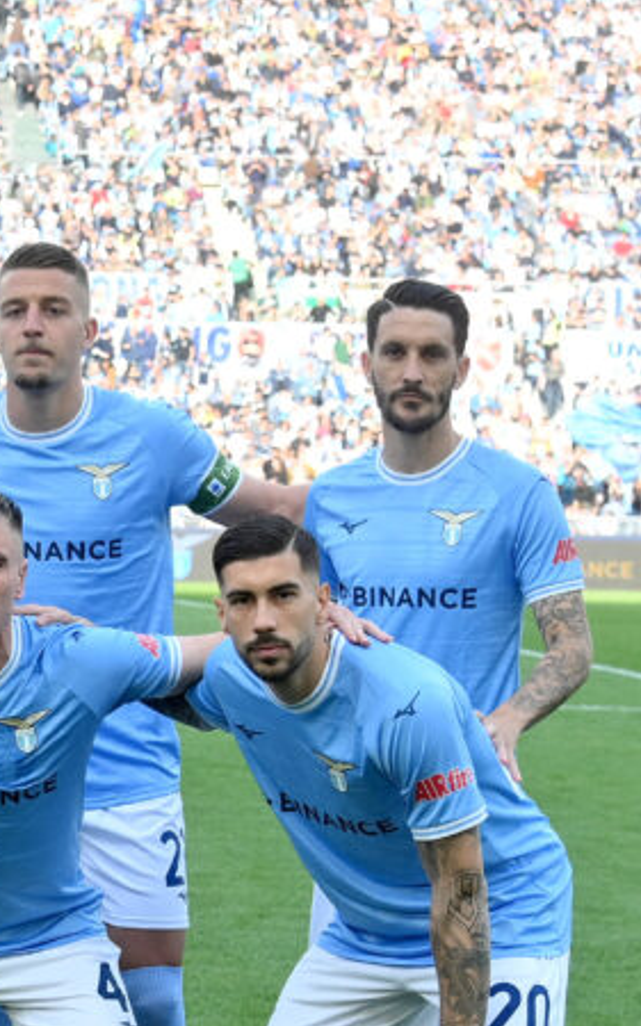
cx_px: -417
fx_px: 2853
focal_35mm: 102
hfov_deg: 12.0
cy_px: 751
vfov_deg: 20.3
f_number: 5
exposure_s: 1/1000
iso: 640
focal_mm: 44
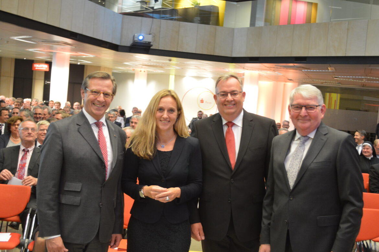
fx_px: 505
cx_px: 190
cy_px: 126
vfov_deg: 28.0
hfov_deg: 41.1
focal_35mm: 48
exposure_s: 1/15
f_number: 4.8
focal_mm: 32
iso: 1400
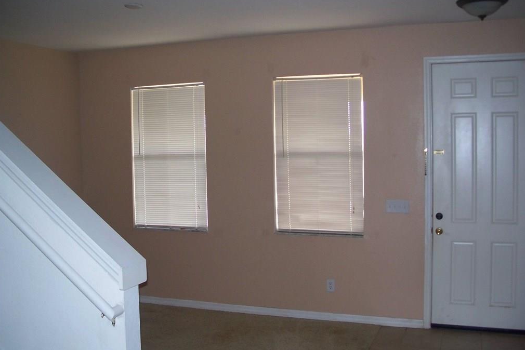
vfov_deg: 34.2
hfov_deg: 49.5
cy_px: 185
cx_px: 262
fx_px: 569
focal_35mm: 39
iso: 200
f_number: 2.8
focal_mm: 7.8
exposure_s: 1/60
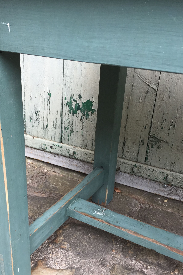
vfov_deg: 50.2
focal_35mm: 38
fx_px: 290
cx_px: 70
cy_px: 170
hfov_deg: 34.9
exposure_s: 1/100
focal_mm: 4.15
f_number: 2.2
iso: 40
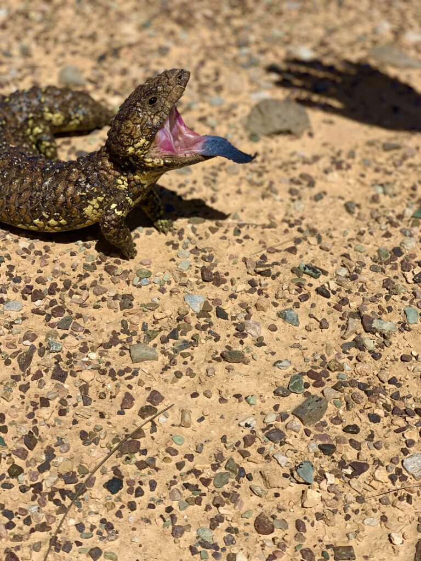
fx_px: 843
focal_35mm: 52
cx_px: 210
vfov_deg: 36.8
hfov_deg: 28.0
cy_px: 280
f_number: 2.4
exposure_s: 1/2398
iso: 16
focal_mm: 6
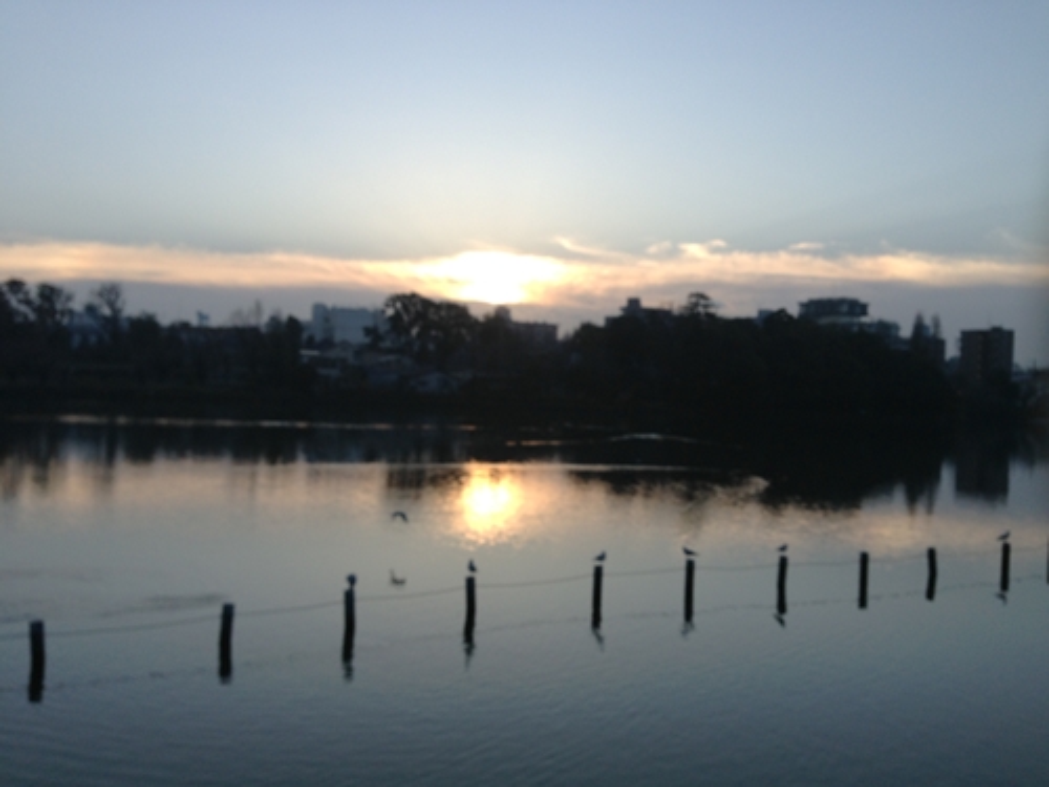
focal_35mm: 33
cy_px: 394
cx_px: 524
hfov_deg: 55.4
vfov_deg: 42.9
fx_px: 1000
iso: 50
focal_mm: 4.13
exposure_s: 1/589
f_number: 2.4
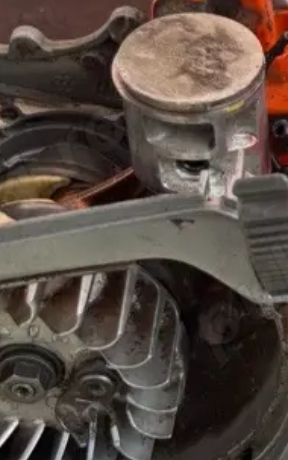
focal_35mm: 121
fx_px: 1520
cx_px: 456
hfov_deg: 10.4
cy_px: 288
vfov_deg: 17.2
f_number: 1.6
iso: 50
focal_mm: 5.96
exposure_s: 1/732
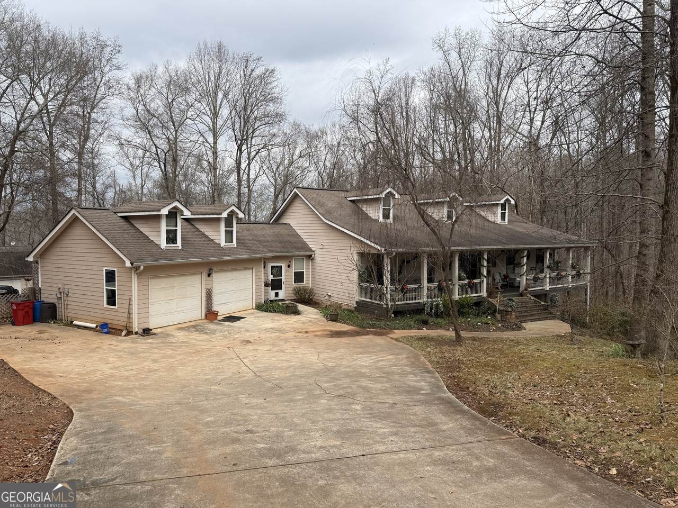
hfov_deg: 71.6
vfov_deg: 56.8
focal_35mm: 24
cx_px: 339
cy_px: 254
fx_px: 470
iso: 80
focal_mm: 6.76
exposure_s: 1/1230
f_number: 1.78
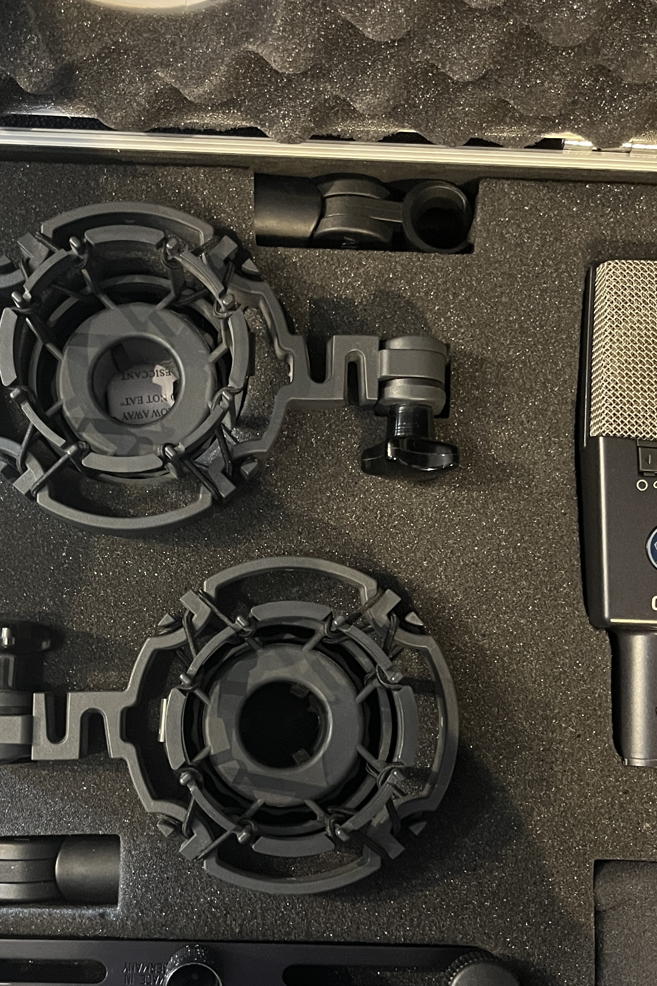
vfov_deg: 42.5
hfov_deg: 29.2
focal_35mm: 46
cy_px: 592
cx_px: 275
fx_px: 1259
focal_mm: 5.1
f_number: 1.6
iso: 800
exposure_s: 1/25
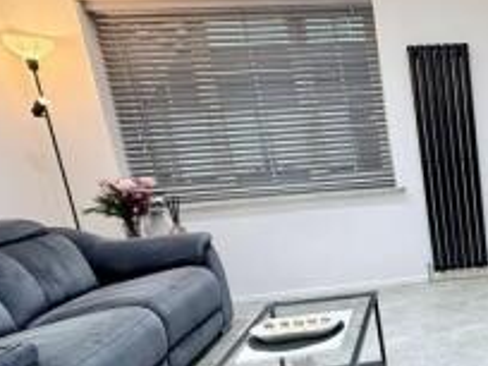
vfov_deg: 35.1
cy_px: 279
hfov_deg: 38.3
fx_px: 564
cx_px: 544
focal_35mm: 40
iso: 320
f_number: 2.2
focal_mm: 2.22
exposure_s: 1/100
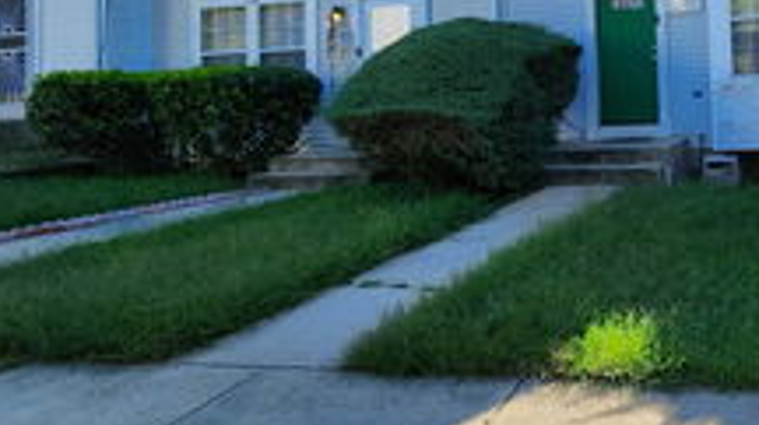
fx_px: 563
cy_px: 74
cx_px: 733
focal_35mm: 28
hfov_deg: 55.1
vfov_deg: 39.4
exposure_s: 1/1179
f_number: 2.2
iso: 50
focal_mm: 2.2
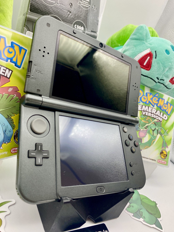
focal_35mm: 27
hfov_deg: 51.4
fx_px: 181
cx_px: 89
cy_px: 113
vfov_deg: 65.3
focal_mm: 4.25
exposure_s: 1/110
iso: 125
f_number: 1.8
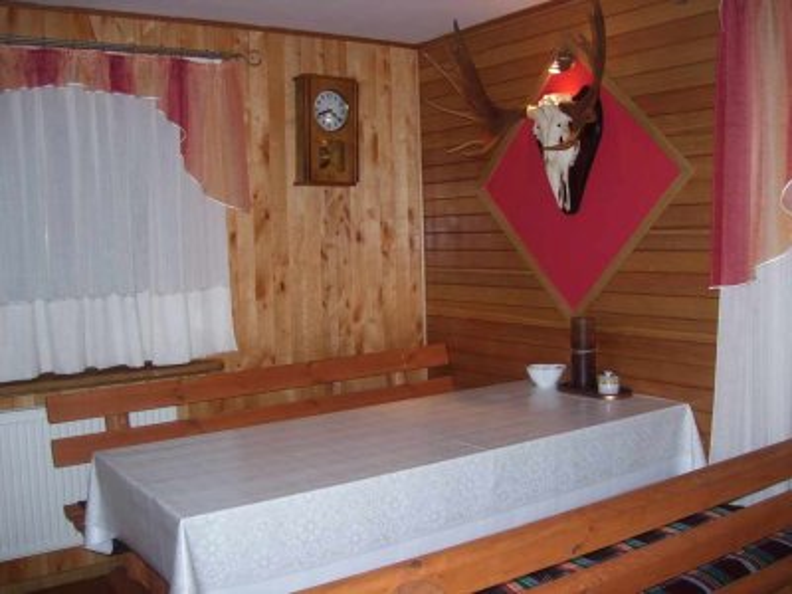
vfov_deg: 39.7
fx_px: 824
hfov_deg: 51.4
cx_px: 396
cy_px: 297
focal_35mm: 36
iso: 125
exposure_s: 1/60
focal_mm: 6
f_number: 2.7
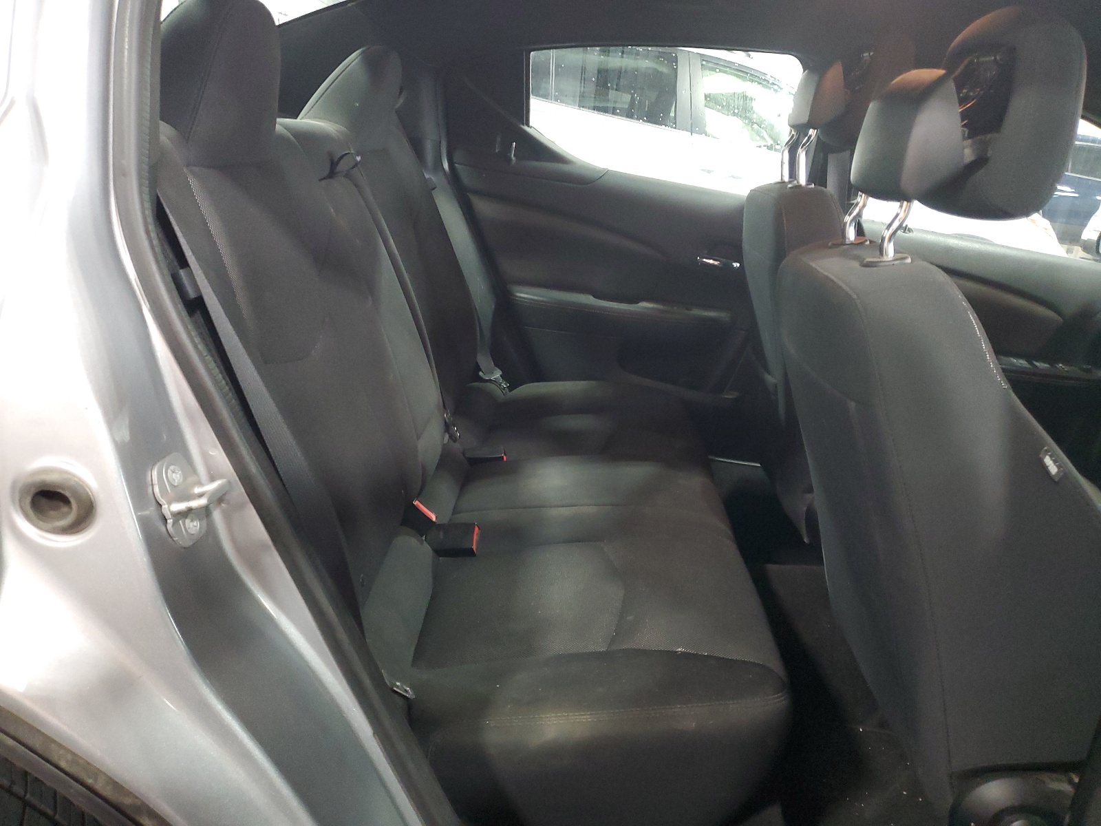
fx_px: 827
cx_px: 550
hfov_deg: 67.3
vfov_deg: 53.1
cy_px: 413
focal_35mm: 26
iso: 284
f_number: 1.5
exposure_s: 1/24
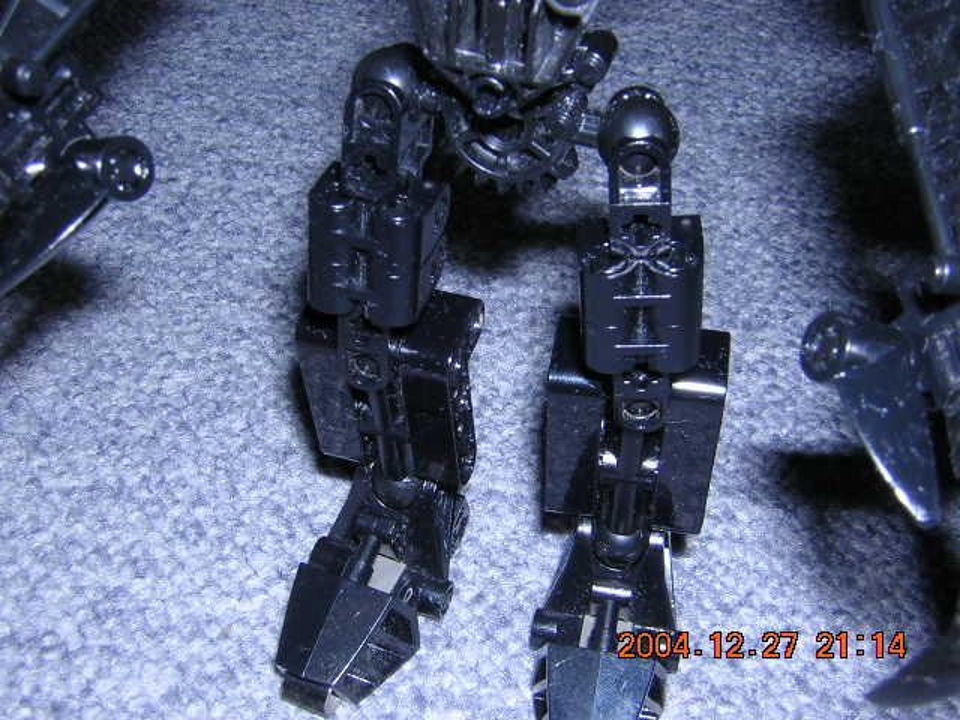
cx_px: 480
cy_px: 360
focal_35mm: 47
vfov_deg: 30.9
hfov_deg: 40.4
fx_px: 1303
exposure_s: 1/60.1
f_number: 5.8
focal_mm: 6.1
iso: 100
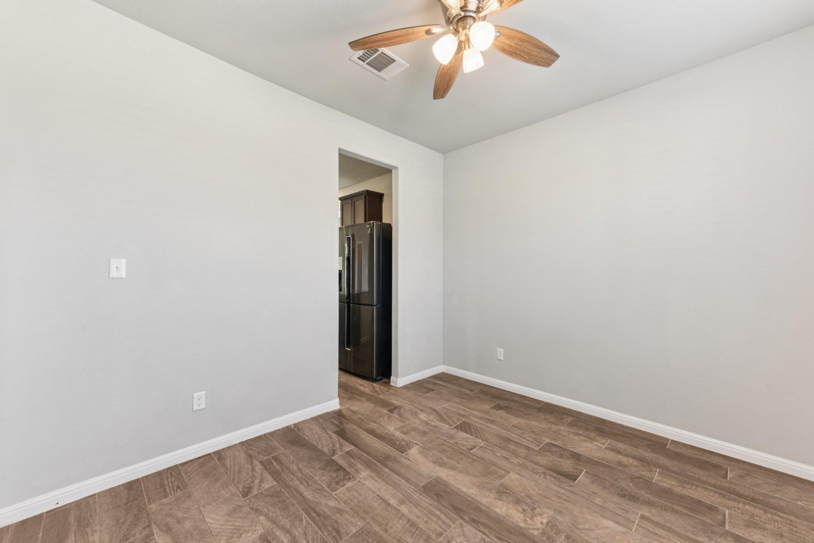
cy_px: 272
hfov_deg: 104.2
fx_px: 317
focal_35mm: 14
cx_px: 407
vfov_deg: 81.2
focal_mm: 14
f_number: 8
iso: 280
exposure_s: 1/8
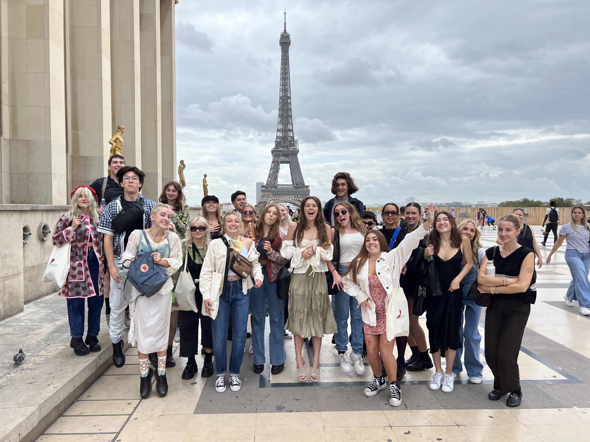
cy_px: 221
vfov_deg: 53.1
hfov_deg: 67.3
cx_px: 295
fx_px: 443
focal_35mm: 26
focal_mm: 5.7
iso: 50
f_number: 1.5
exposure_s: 1/2123
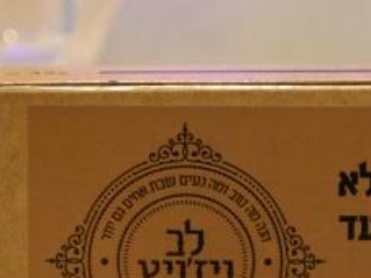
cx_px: 292
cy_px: 302
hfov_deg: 3.8
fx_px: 5610
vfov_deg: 2.8
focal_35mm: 524
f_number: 4
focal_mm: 120
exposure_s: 1/160
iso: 400
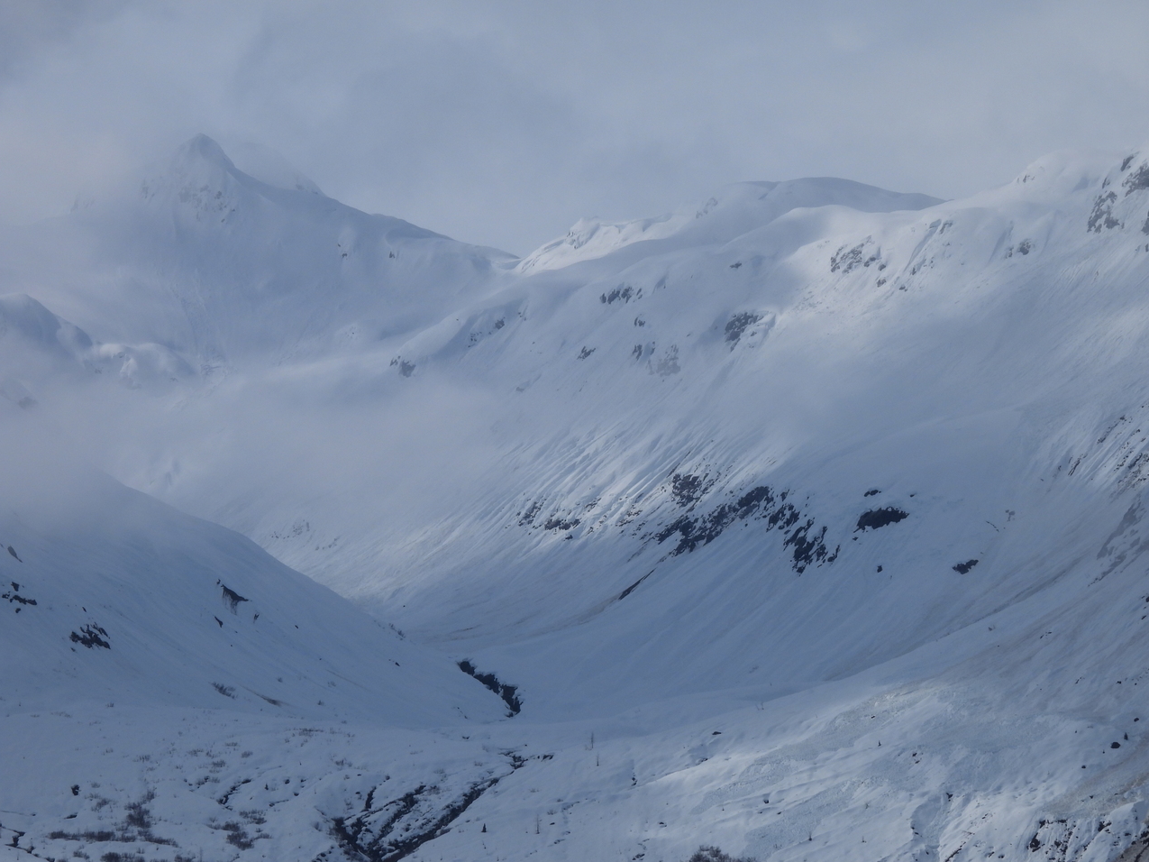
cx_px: 574
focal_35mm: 241
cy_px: 431
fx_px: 7999
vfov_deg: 6.2
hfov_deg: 8.2
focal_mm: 42.8
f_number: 5.6
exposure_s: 1/2000
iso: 100
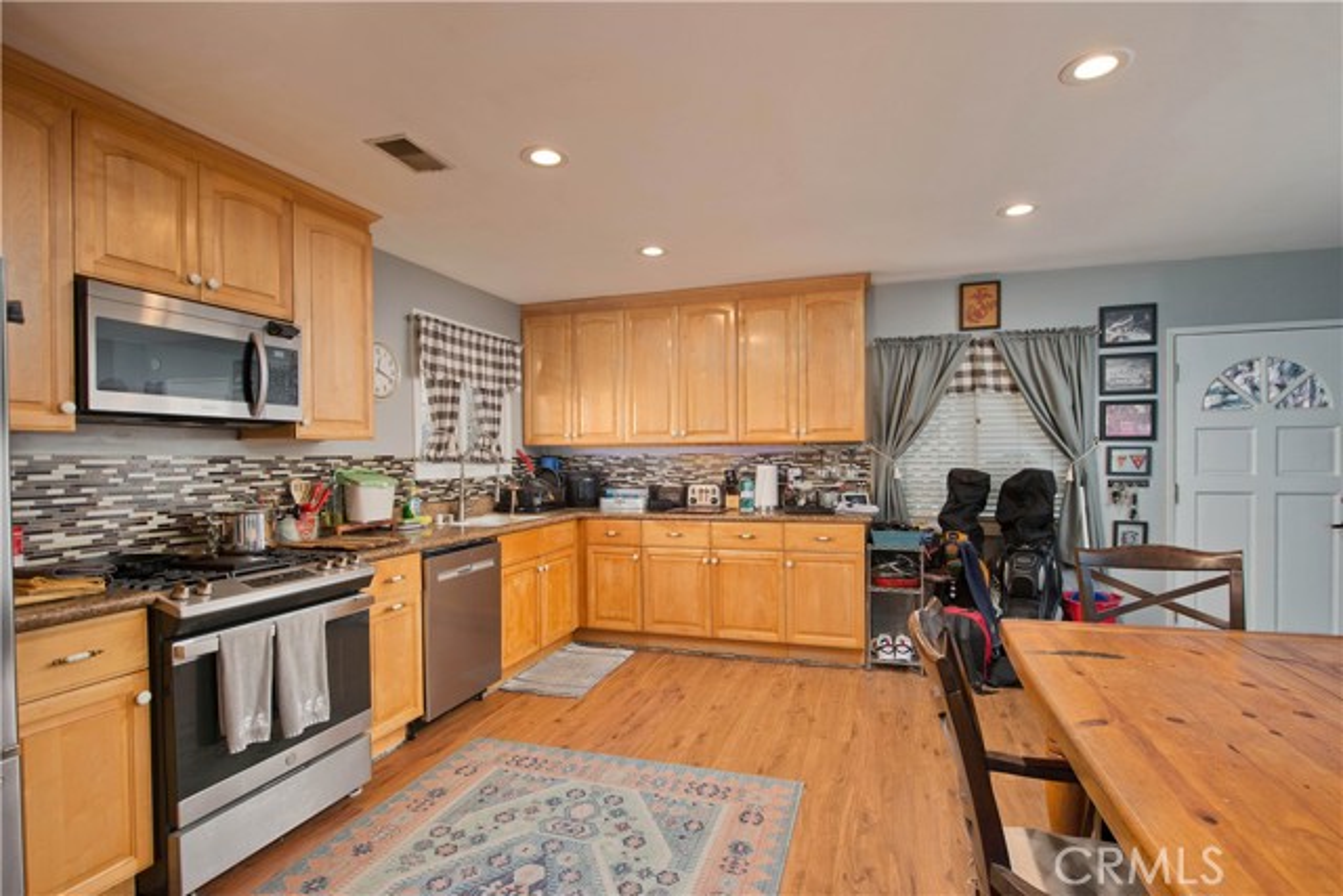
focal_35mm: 18
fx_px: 672
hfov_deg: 90.0
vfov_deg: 67.4
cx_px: 672
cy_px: 448
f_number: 4.5
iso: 400
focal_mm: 18
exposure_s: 1/160
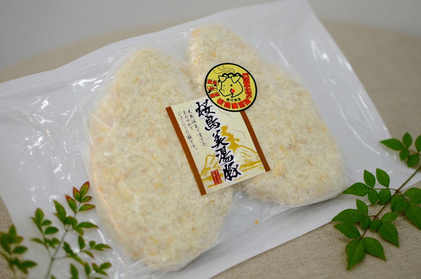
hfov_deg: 37.9
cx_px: 210
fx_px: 612
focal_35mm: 52
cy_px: 140
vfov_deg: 25.6
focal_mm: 35
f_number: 1.8
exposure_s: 1/1000
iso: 500
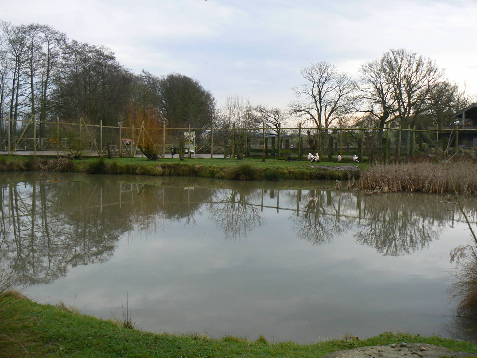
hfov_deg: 51.4
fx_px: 496
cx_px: 238
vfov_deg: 39.7
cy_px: 179
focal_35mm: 36
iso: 80
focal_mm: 6
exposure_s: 1/60
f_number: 4
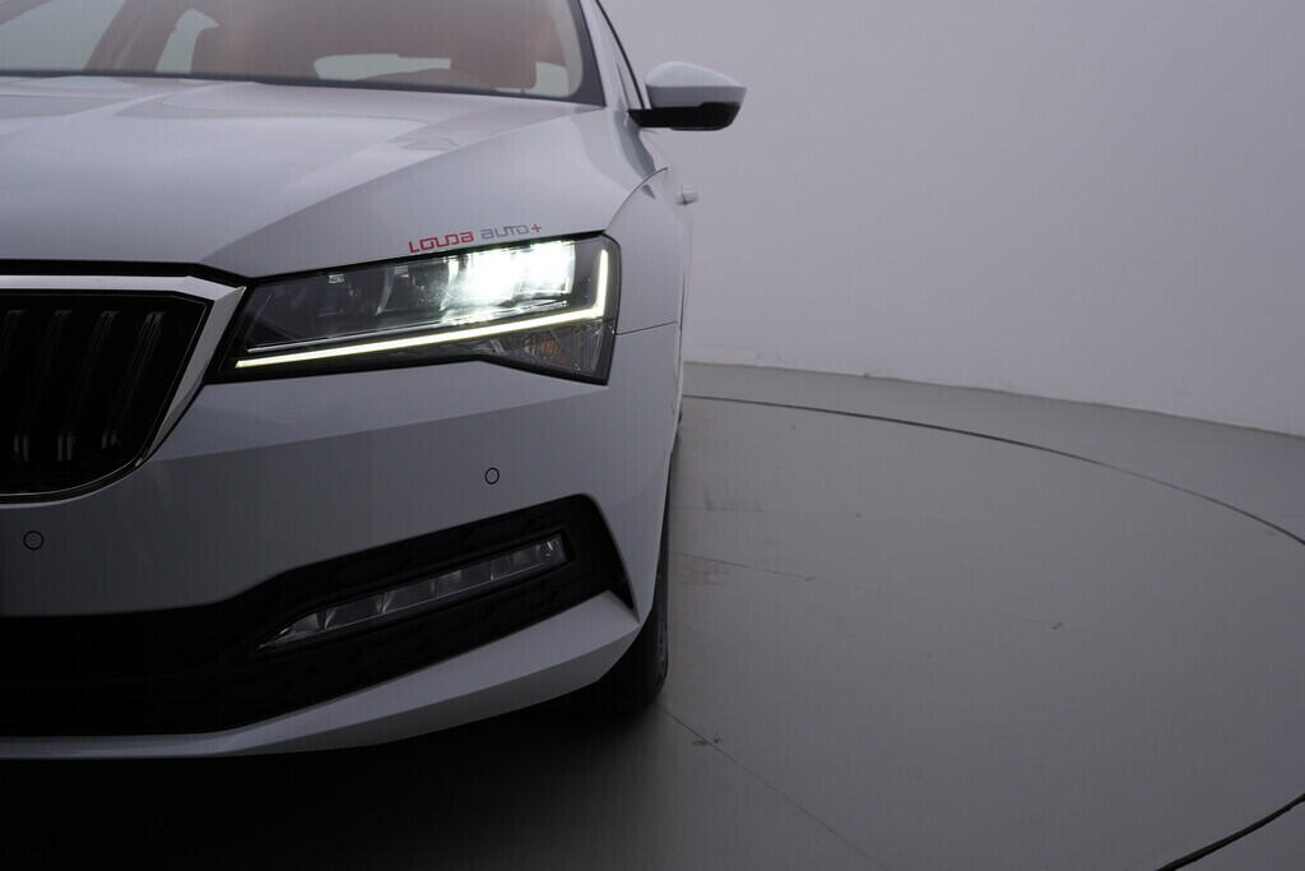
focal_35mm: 36
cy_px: 436
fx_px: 1305
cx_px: 652
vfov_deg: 36.9
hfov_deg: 53.1
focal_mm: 24
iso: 125
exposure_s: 1/160
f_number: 5.6
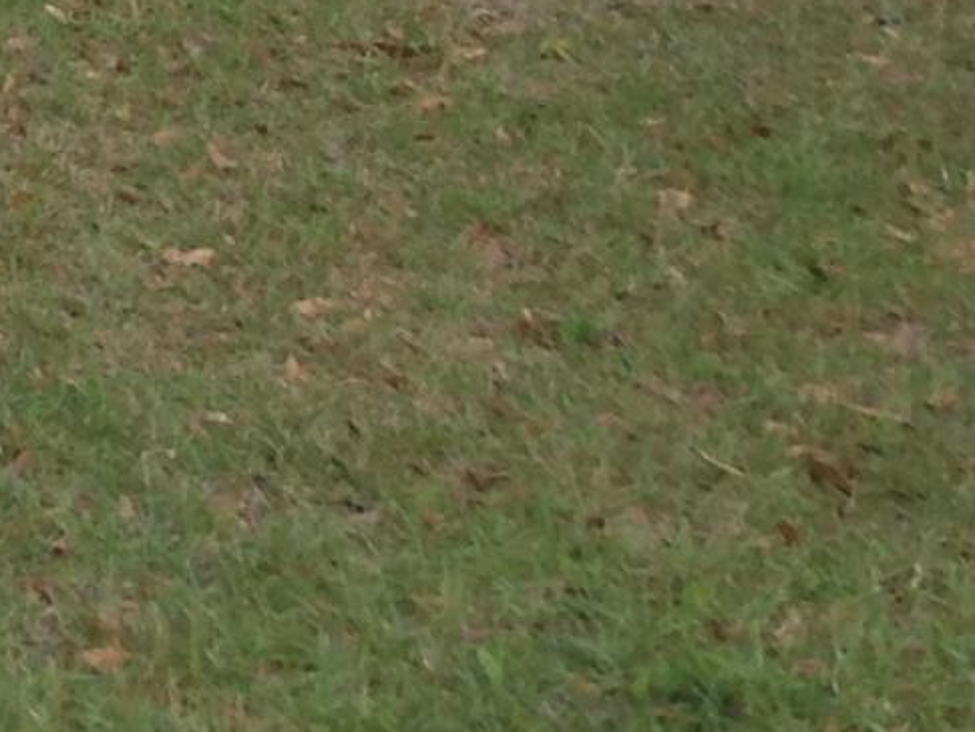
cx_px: -1317
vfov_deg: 6.6
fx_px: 5747
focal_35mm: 204
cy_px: -1494
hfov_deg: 8.8
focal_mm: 4.12
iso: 50
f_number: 2.4
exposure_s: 1/60
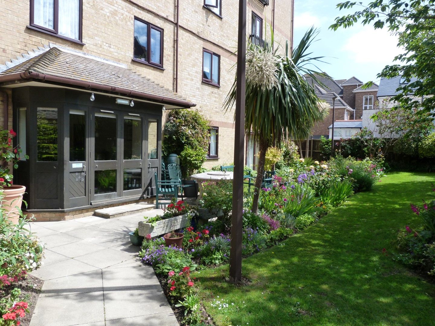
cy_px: 163
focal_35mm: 25
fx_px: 314
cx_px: 218
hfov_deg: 69.4
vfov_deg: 54.9
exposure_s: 1/250
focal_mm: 4.5
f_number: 4.5
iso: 125
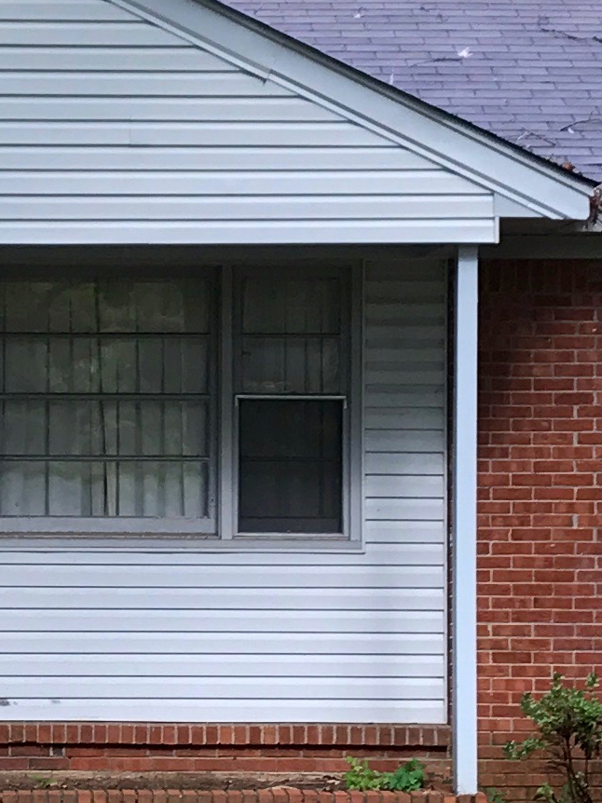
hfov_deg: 11.2
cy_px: 473
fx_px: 3039
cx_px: 56
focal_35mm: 131
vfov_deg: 15.0
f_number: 1.8
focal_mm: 3.99
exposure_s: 1/114
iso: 20
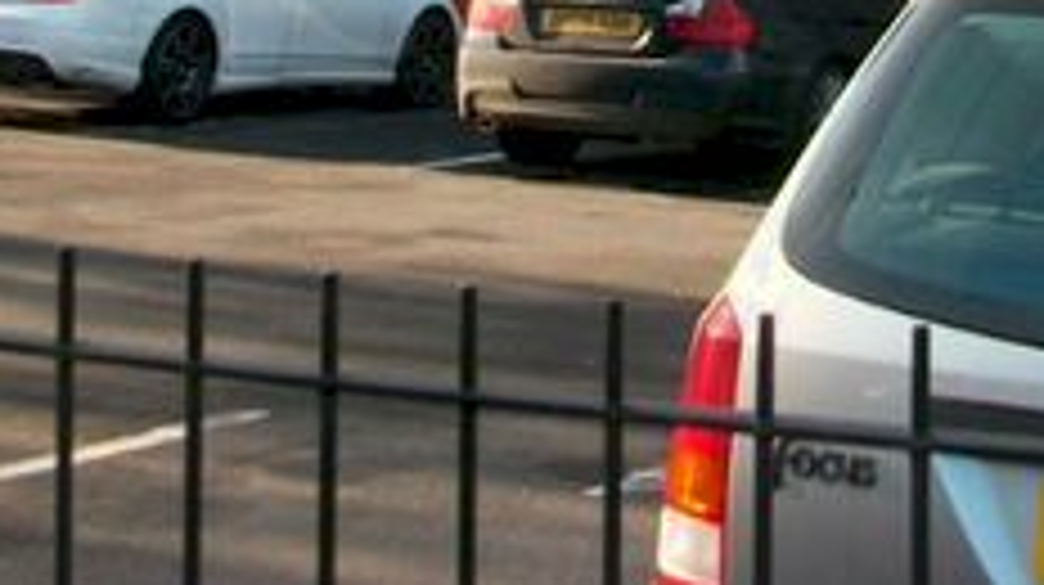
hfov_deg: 20.5
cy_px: -583
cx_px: 981
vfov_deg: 10.8
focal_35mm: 102
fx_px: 2821
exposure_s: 1/242
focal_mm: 5.7
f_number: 2.9
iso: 80
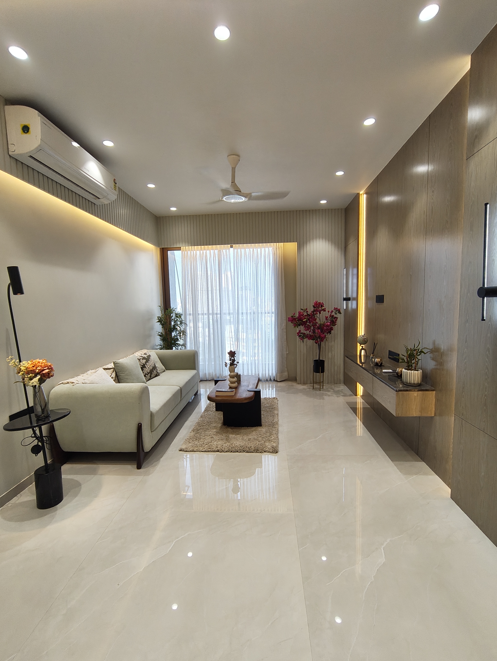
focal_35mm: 15
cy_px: 330
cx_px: 248
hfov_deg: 81.8
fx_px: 287
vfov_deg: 98.1
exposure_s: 1/100
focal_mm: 1.64
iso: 78
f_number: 2.2
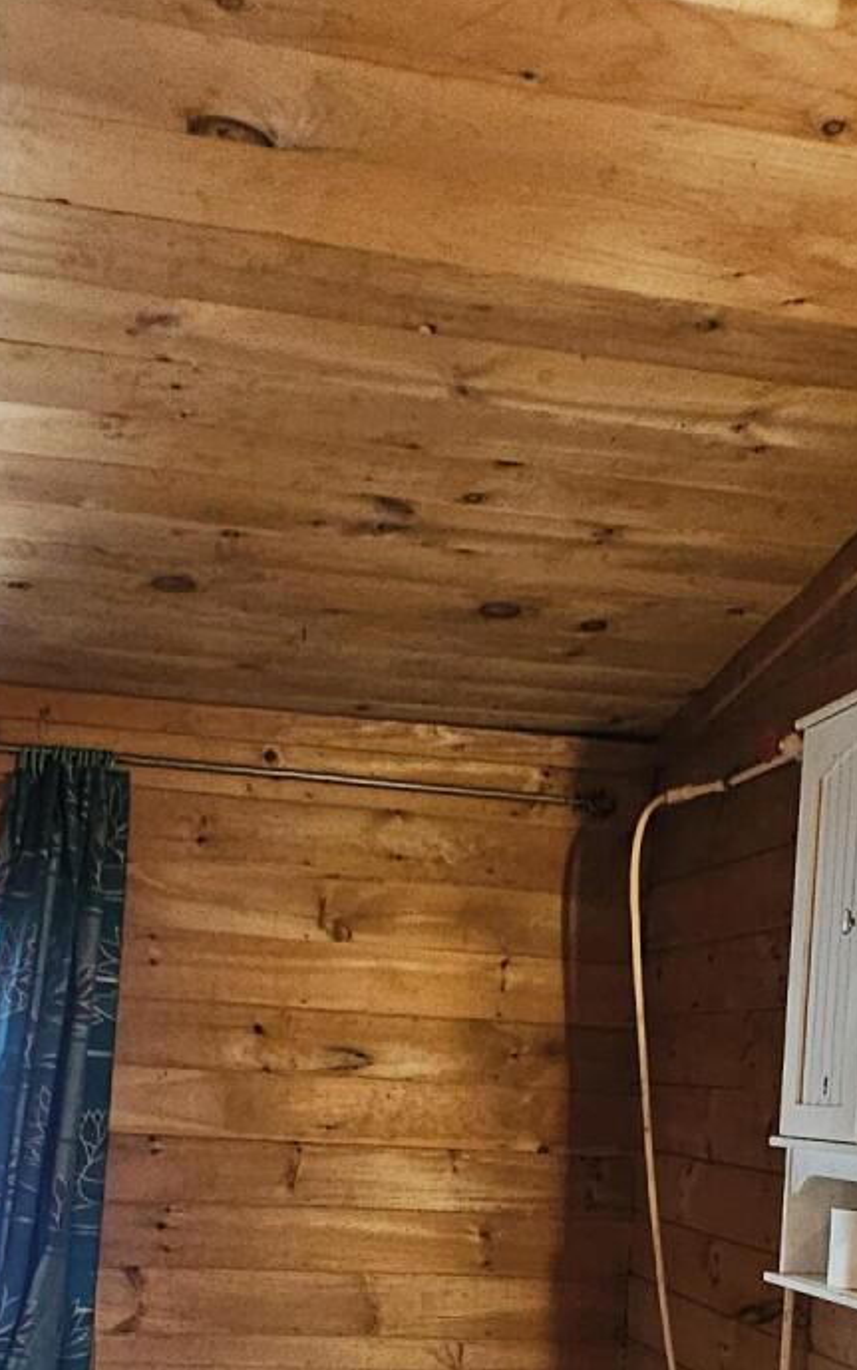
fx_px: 1494
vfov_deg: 43.6
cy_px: 1308
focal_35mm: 40
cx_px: 449
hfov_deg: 32.0
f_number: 2.2
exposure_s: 1/30
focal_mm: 2.2
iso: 640
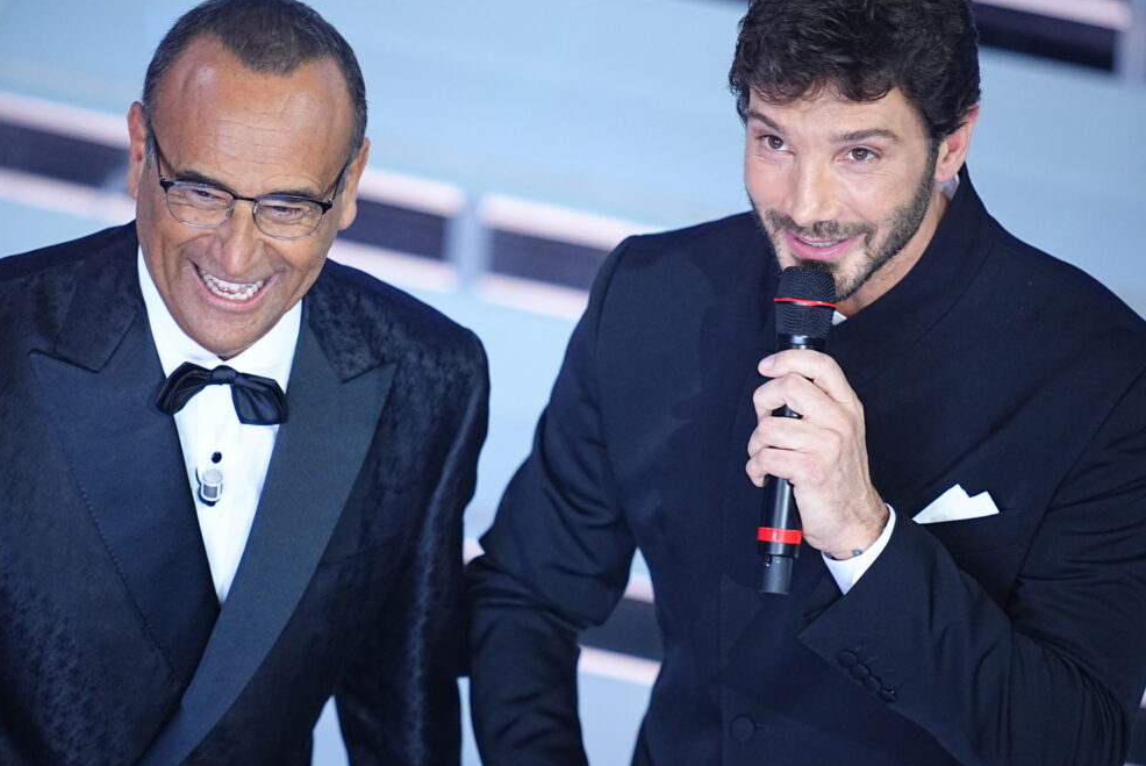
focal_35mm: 487
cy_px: 407
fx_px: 15514
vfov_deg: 2.8
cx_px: 523
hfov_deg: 4.2
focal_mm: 400
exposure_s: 1/400
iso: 3200
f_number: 2.8
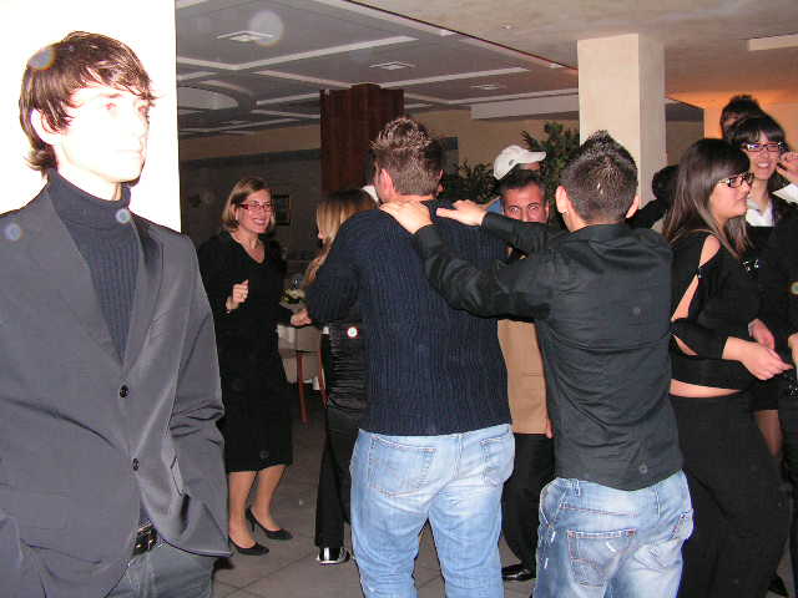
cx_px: 399
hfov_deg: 51.4
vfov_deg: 39.7
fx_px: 830
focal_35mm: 36
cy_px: 299
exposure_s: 1/40
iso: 200
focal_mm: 6
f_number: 3.2
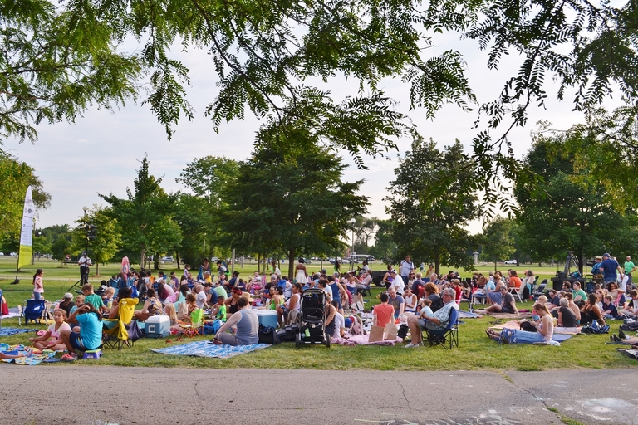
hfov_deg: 57.2
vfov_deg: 40.0
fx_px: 585
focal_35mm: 33
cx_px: 319
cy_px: 212
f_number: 7.1
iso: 200
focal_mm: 22
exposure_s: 1/200
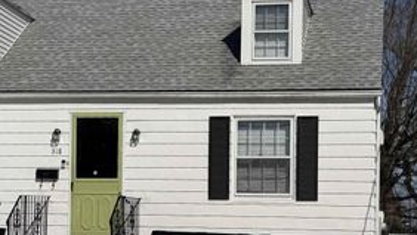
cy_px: 205
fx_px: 918
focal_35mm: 83
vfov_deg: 14.5
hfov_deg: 25.6
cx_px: 214
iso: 80
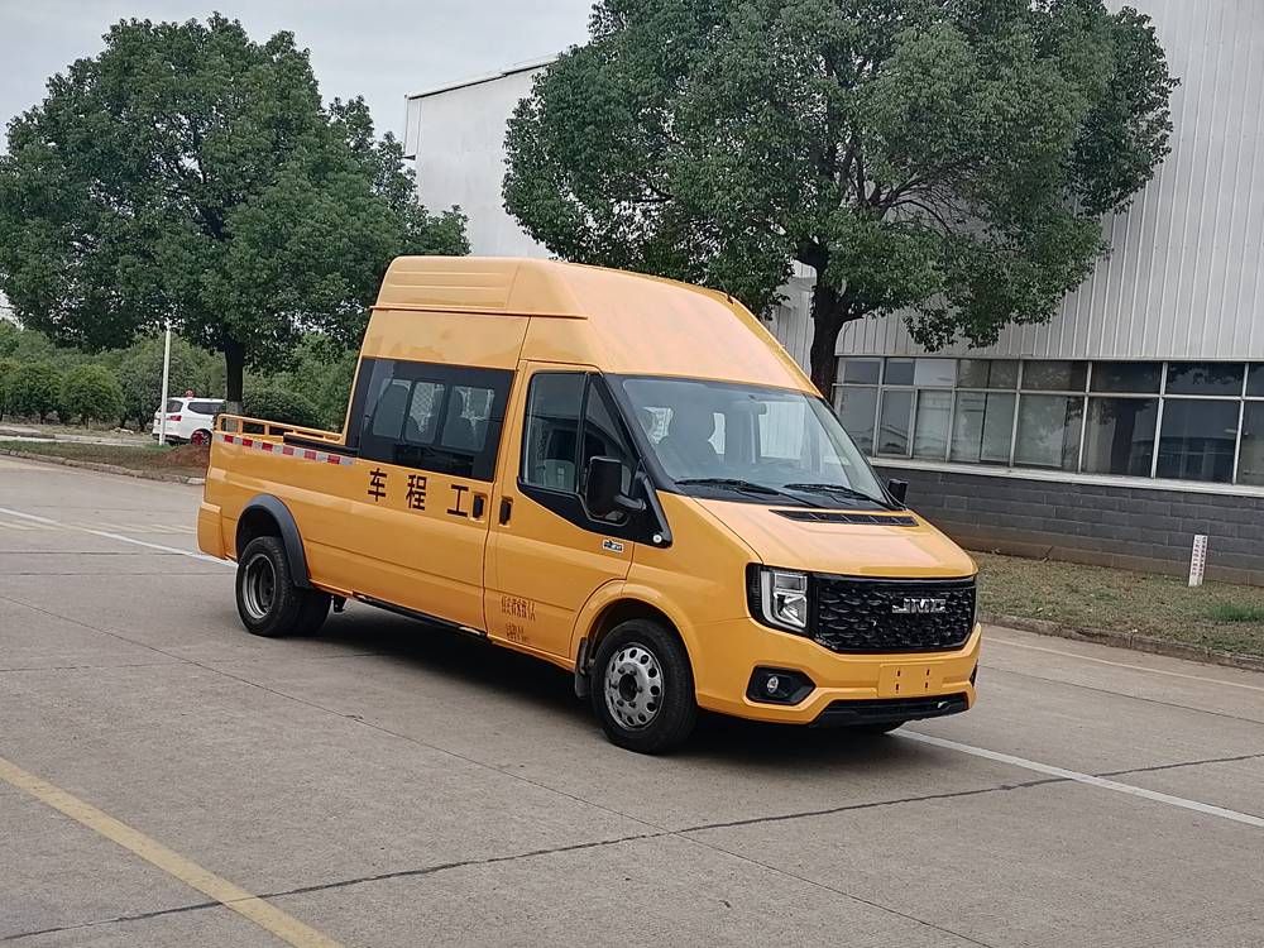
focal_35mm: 27
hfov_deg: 65.3
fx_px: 986
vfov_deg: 51.4
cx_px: 632
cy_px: 474
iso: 50
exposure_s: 1/200
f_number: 1.8
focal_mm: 5.3
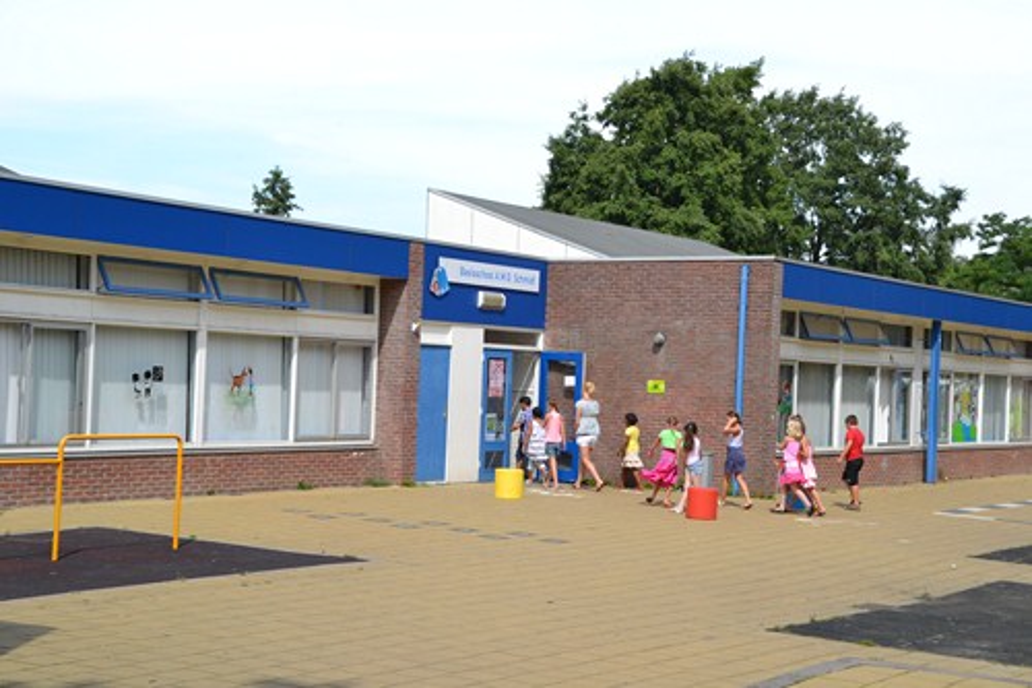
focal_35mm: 63
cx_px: 516
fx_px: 1805
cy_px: 344
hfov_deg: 31.9
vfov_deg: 21.6
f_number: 8
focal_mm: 42
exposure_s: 1/250
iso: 100
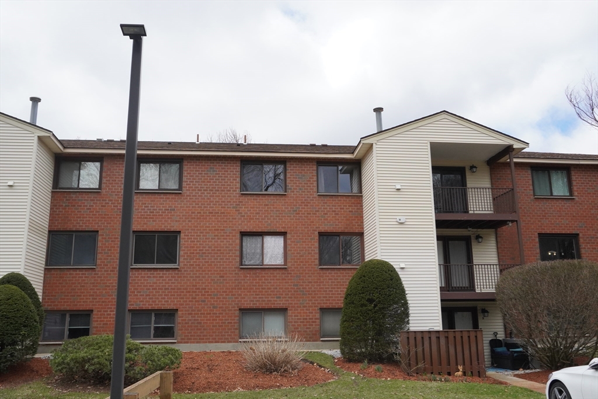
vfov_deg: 40.0
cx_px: 299
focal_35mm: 33
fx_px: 548
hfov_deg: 57.2
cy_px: 200
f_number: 8
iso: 800
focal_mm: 22
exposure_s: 1/1600
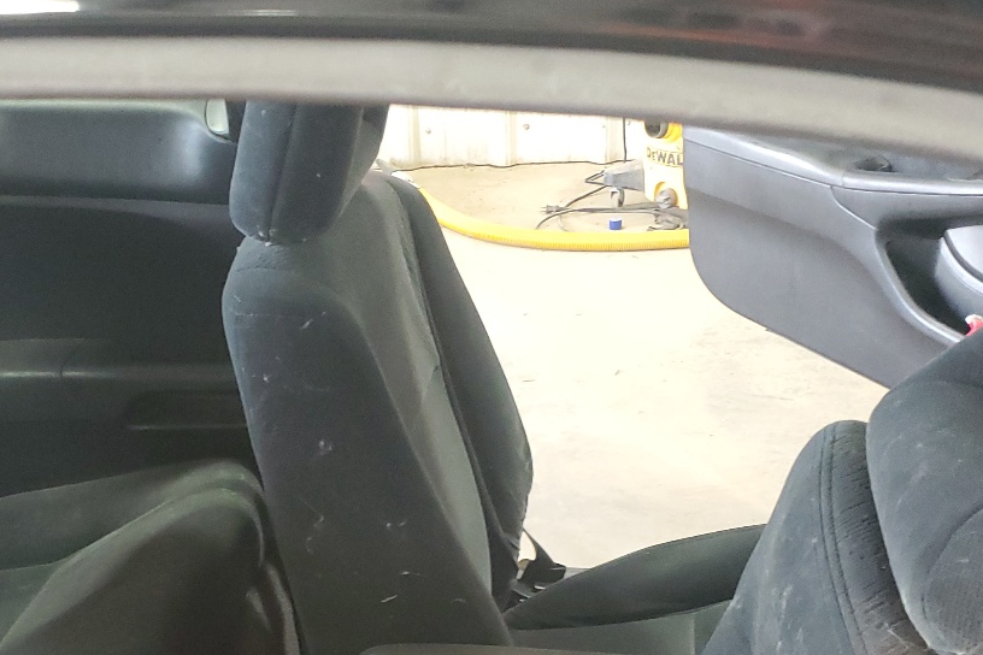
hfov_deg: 37.1
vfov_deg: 24.1
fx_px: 1447
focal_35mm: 53
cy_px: 695
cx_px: 320
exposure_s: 1/40
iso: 327
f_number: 1.5
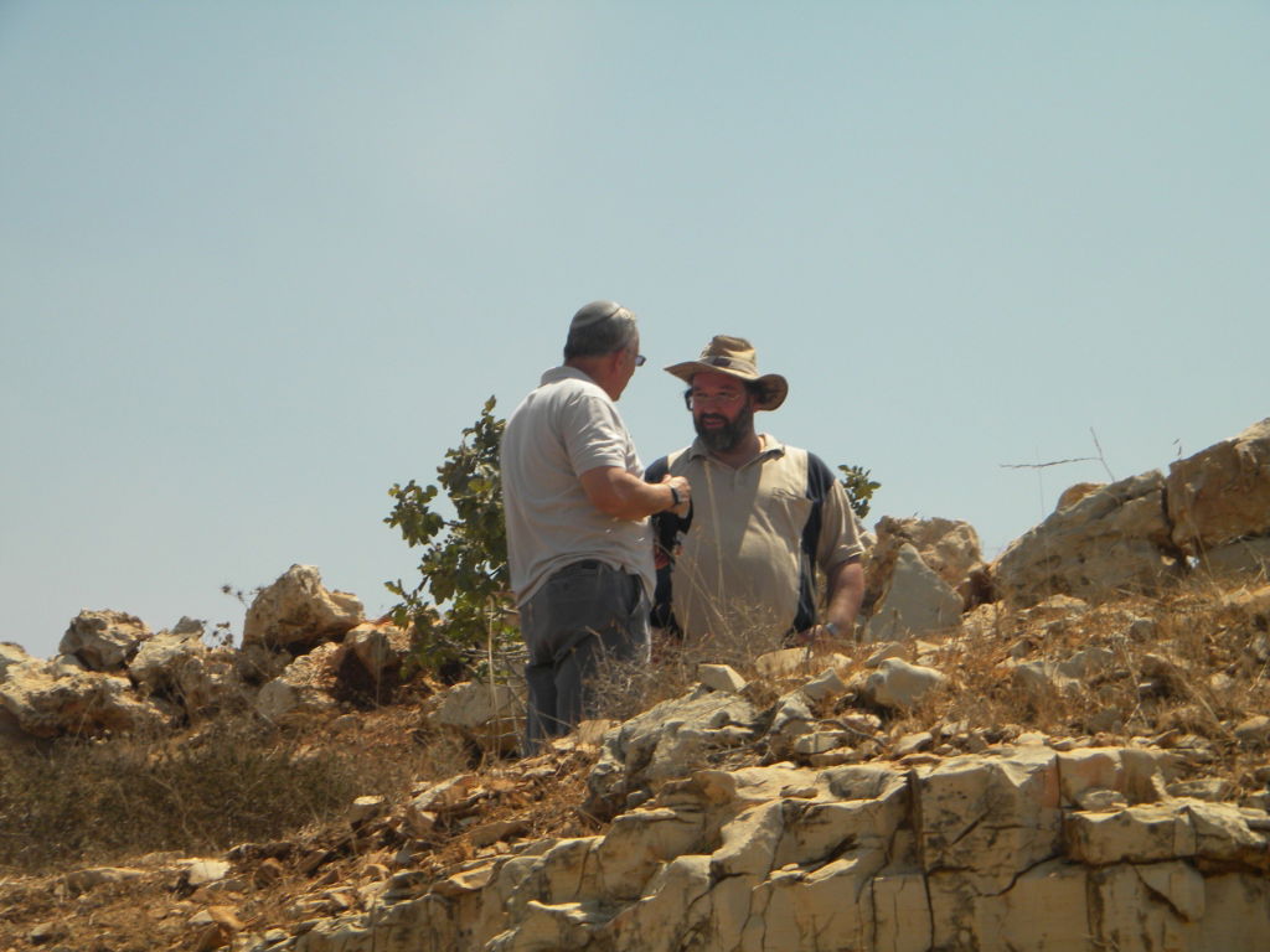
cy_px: 476
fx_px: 3045
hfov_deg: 23.6
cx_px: 635
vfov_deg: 17.8
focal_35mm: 83
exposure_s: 1/258
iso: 80
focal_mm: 15.1
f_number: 9
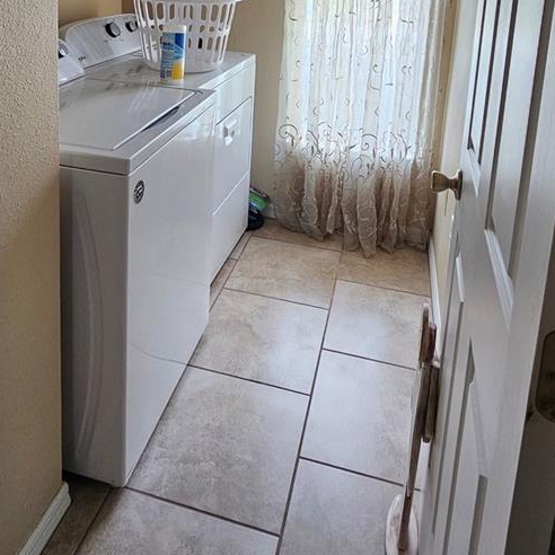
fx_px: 508
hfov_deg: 57.2
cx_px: 252
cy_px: 44
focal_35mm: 28
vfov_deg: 50.1
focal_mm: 2.2
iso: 160
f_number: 2.2
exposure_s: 1/60
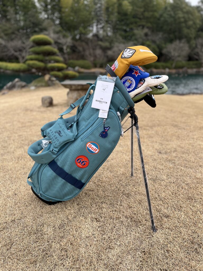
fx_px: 203
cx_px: 102
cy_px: 136
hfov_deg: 53.1
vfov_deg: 67.3
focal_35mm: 26
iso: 50
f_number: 1.6
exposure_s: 1/696
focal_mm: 5.1
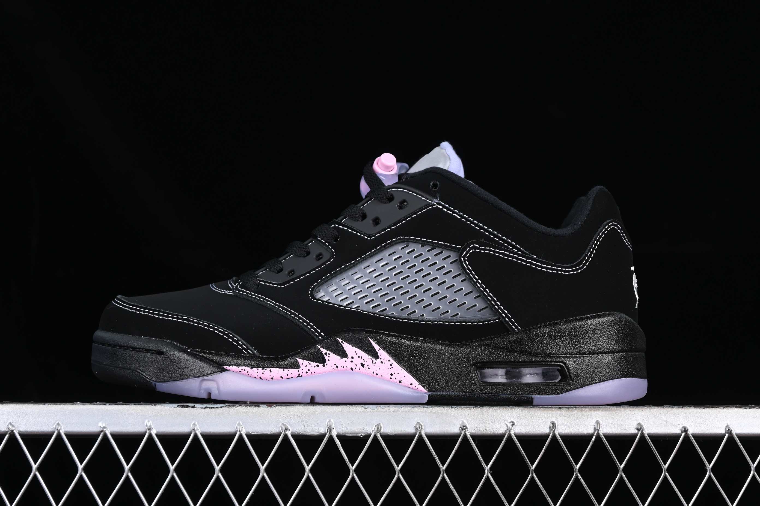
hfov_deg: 27.0
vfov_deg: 18.2
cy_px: 253
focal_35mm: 75
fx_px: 1583
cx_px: 380
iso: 160
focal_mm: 50
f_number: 6.3
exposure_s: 1/60
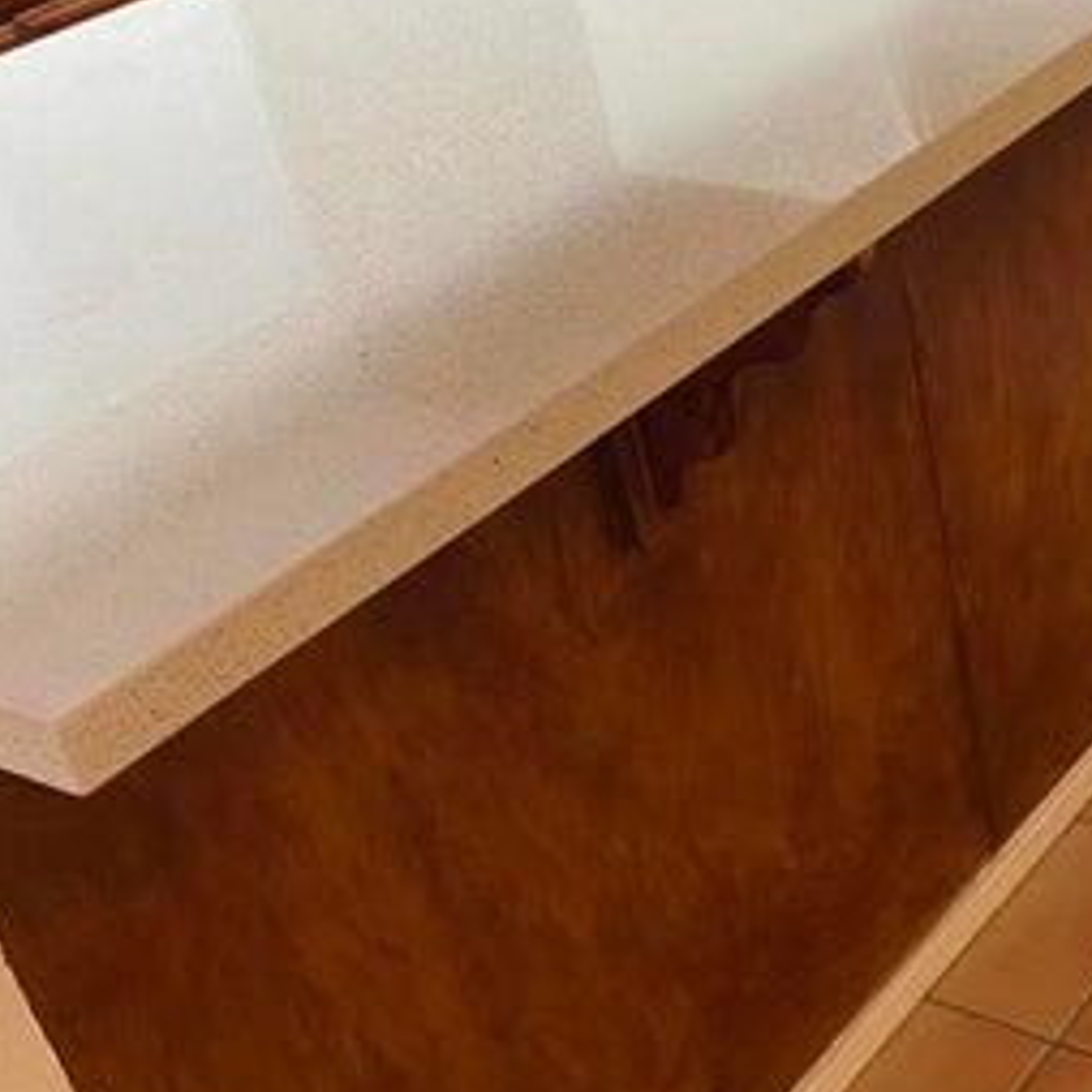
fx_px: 2070
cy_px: 662
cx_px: 1010
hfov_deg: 28.3
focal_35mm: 58
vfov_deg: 29.5
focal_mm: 4.25
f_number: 1.8
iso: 200
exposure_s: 1/60
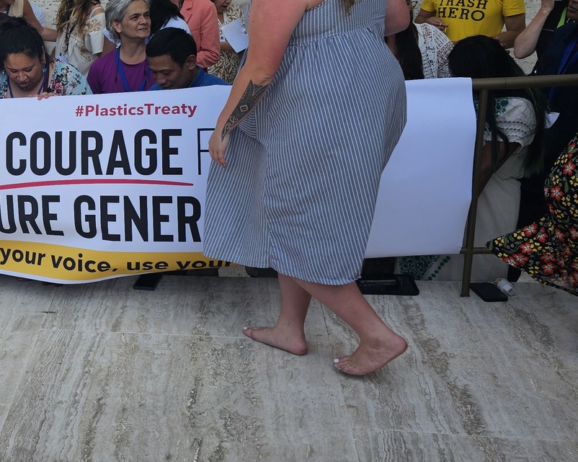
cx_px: -111
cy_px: 135
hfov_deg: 29.1
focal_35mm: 56
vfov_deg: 26.9
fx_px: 958
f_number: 1.7
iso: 10
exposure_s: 1/435
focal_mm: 6.3
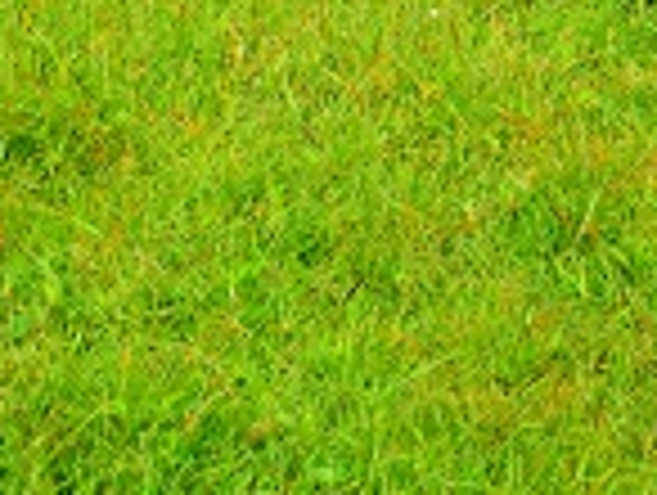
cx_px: 1130
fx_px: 5095
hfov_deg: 7.2
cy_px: -682
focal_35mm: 268
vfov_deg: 5.4
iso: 200
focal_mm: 34
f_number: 10
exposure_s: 1/400
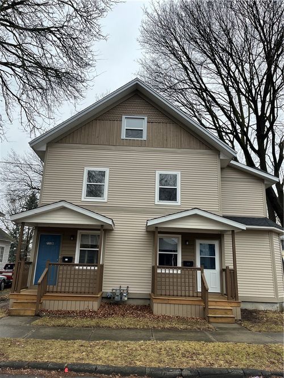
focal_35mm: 26
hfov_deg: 53.0
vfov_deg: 67.3
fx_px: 285
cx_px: 142
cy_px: 189
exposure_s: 1/469
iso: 50
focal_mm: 5.1
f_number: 1.6
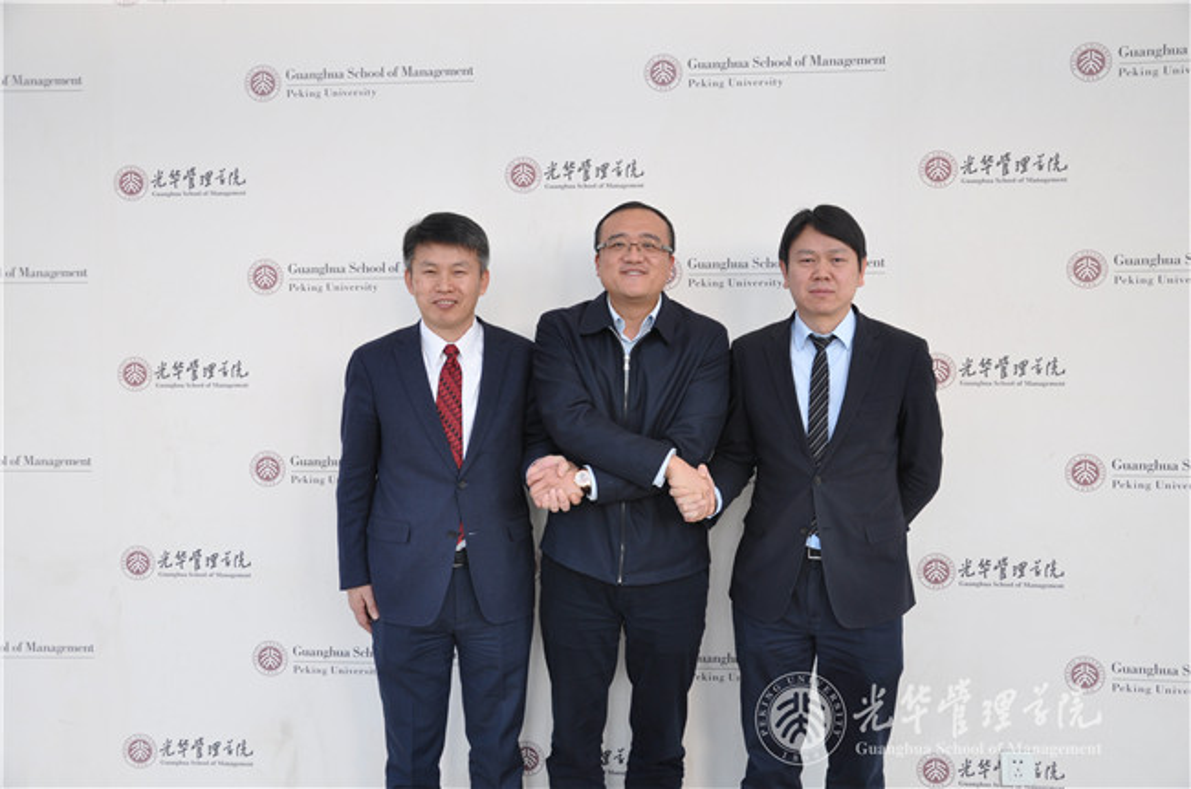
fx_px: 1238
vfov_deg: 35.4
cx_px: 596
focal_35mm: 38
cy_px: 394
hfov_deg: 51.4
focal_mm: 25
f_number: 5.6
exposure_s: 1/30
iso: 200
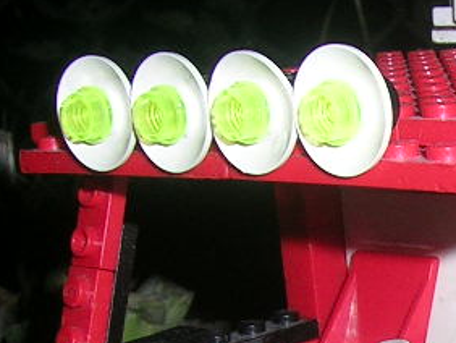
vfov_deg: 11.4
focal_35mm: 127
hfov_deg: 14.7
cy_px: 445
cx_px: 616
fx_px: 1674
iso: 50
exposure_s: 1/60.1
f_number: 4.8
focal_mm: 5.4
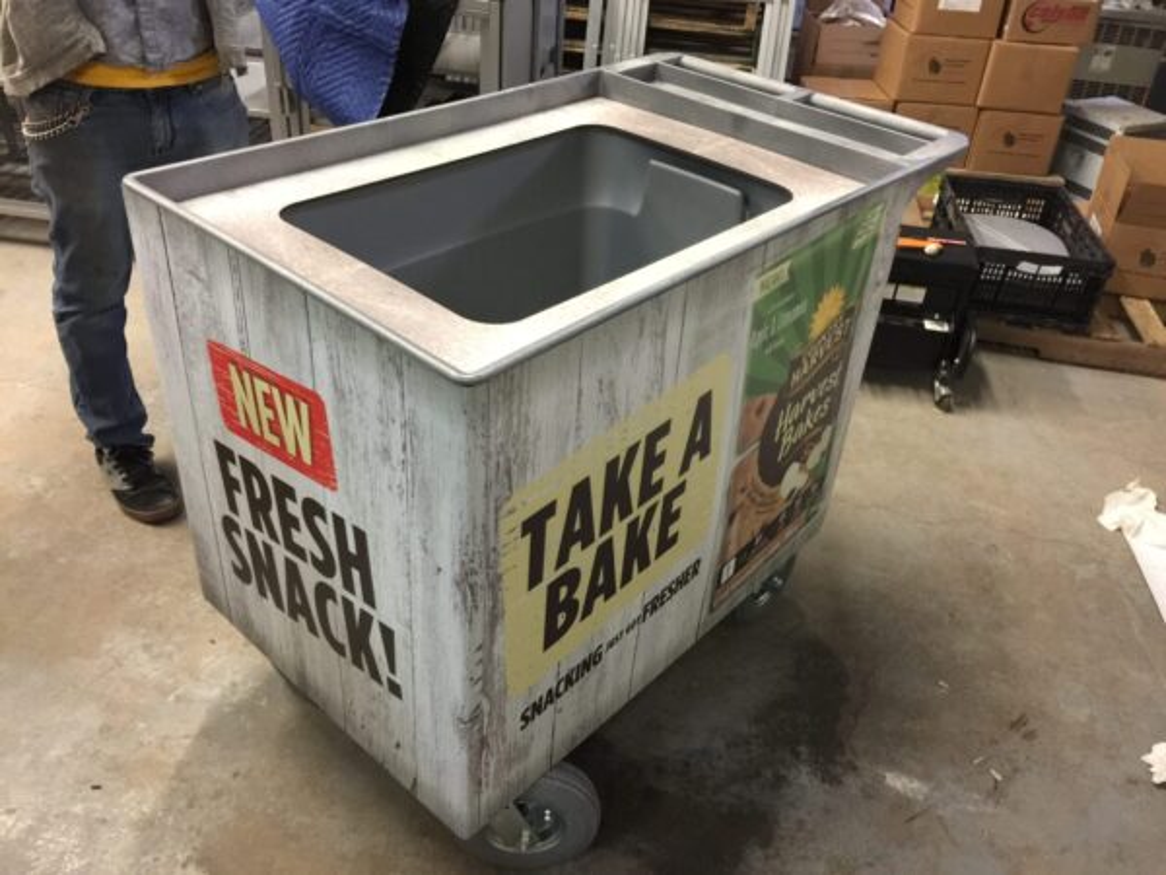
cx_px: 583
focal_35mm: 29
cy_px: 438
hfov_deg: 61.7
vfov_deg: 48.2
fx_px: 977
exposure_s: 1/10
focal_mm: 4.15
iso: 125
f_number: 2.2
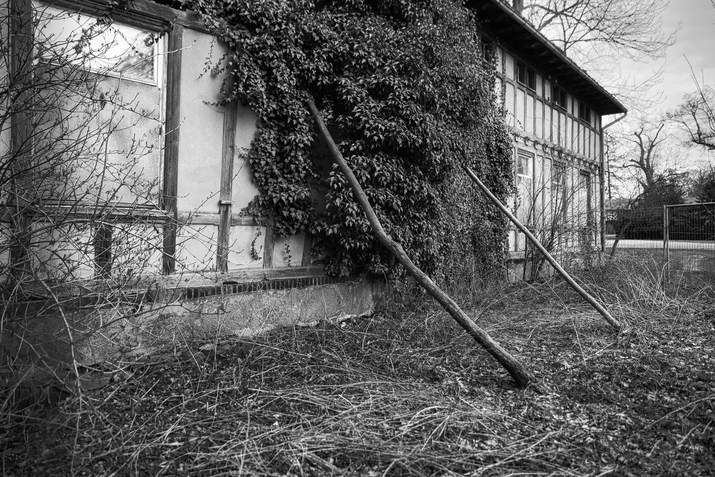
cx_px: 358
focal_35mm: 24
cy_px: 238
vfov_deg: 53.1
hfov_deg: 73.7
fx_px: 477
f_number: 2.8
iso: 100
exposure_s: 1/320
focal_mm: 24
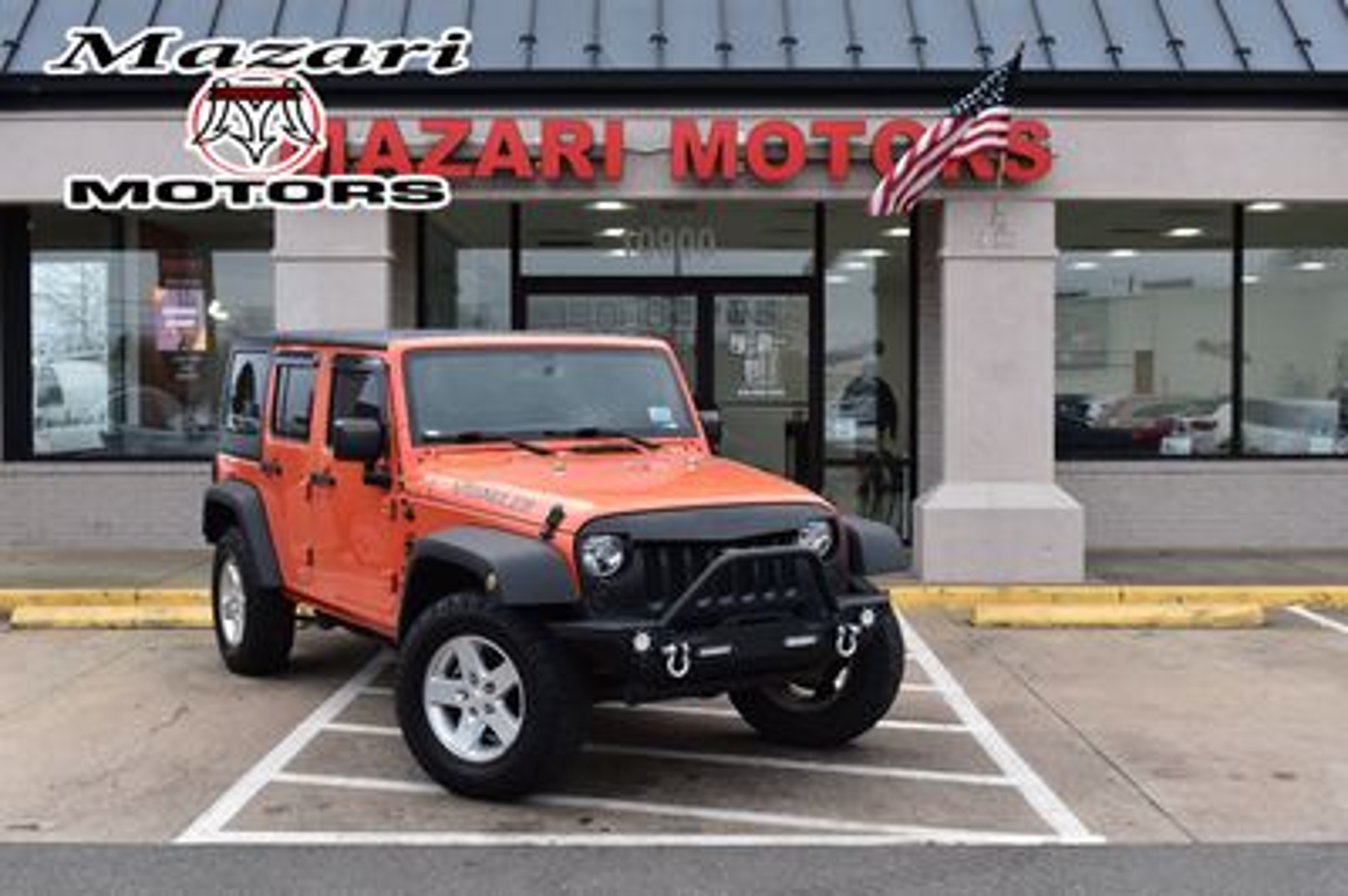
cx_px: 674
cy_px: 448
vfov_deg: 29.8
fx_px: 1684
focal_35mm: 45
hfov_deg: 43.6
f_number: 9
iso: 400
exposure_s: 1/100
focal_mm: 30
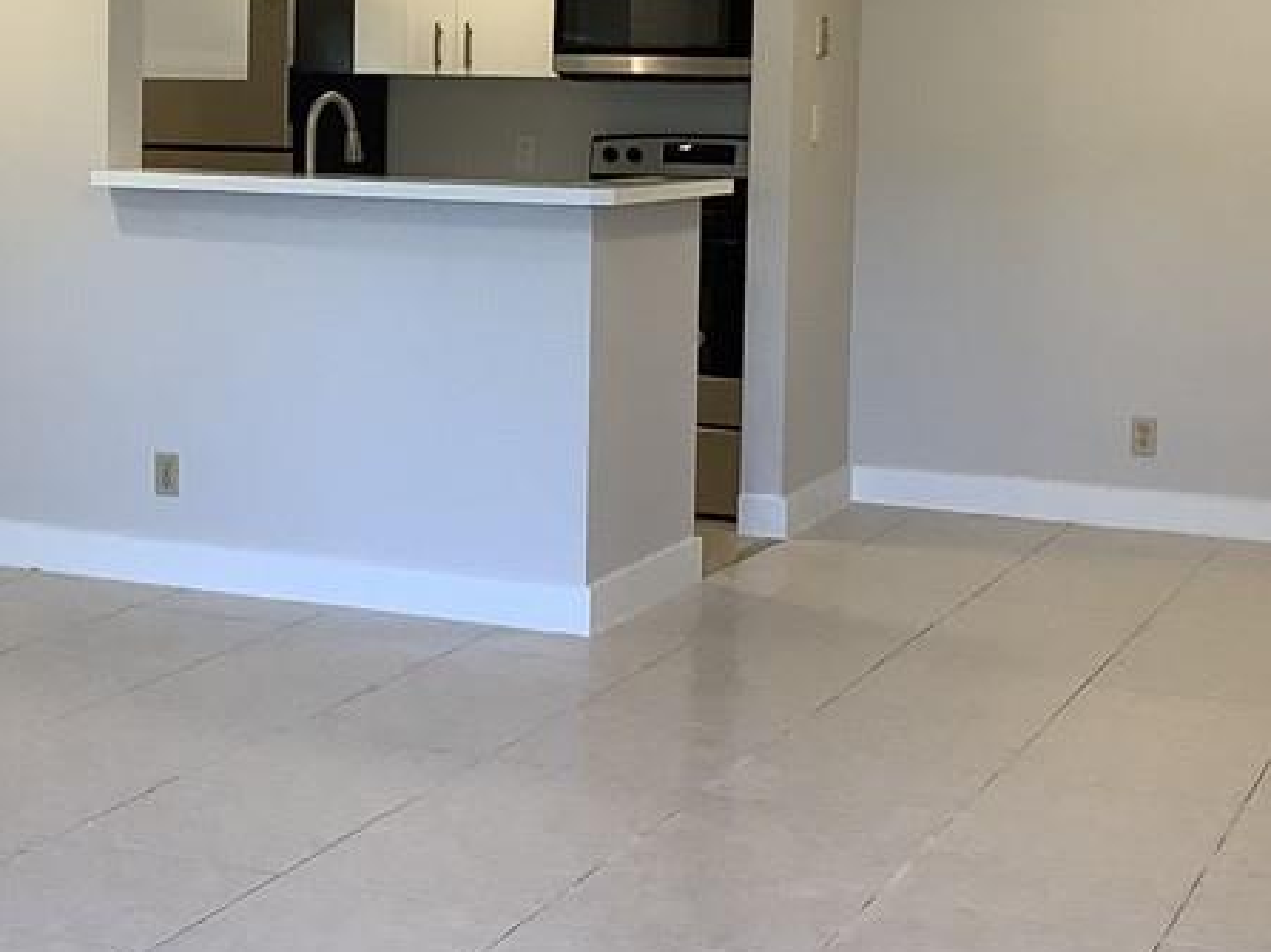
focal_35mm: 71
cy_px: 242
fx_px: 2606
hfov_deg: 26.9
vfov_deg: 20.6
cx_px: 270
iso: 64
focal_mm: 3.3
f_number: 2.4
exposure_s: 1/60
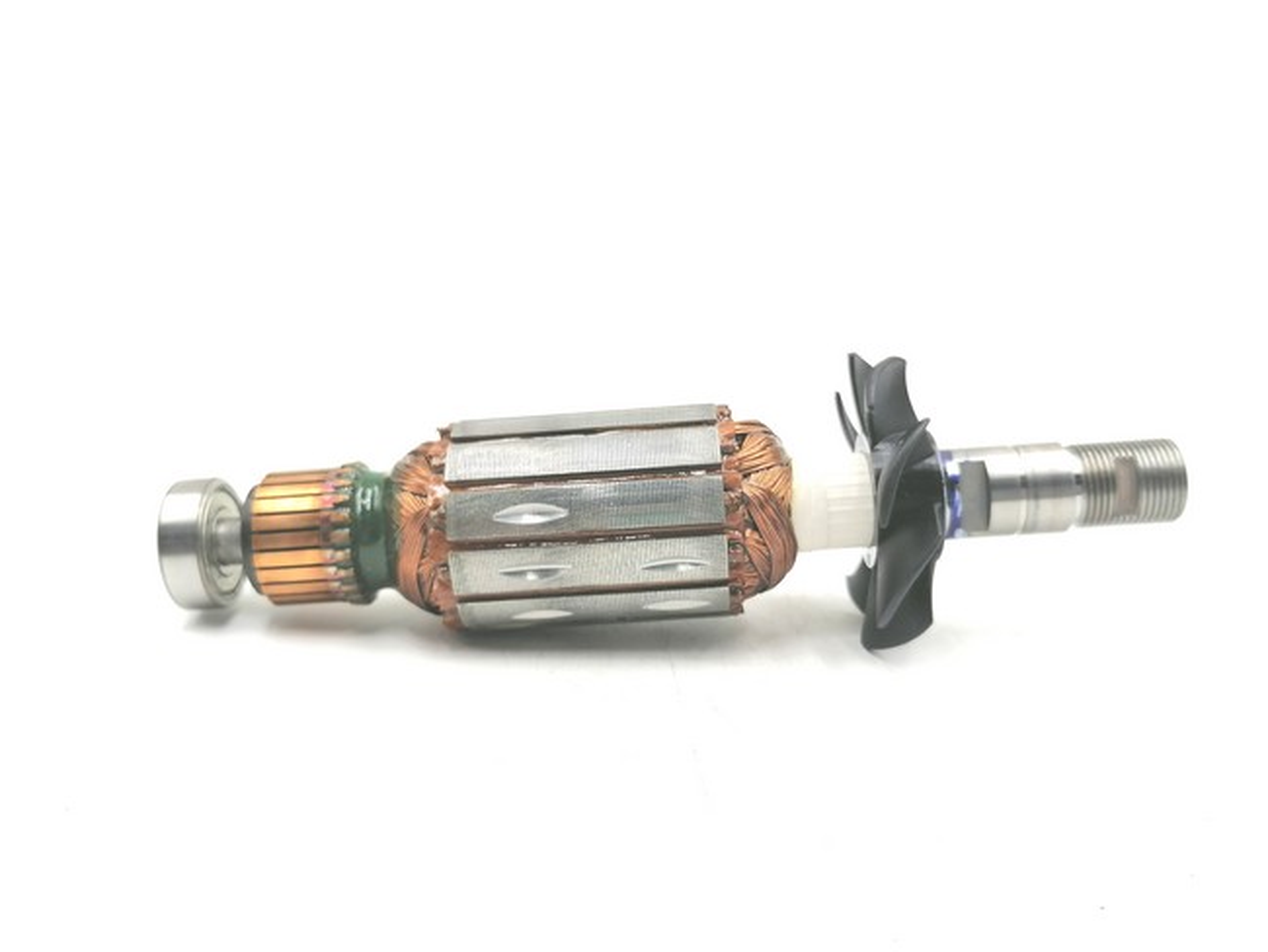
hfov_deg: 58.3
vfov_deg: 45.5
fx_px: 1136
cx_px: 634
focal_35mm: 31
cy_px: 476
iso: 50
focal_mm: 5.3
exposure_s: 1/164
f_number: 1.8
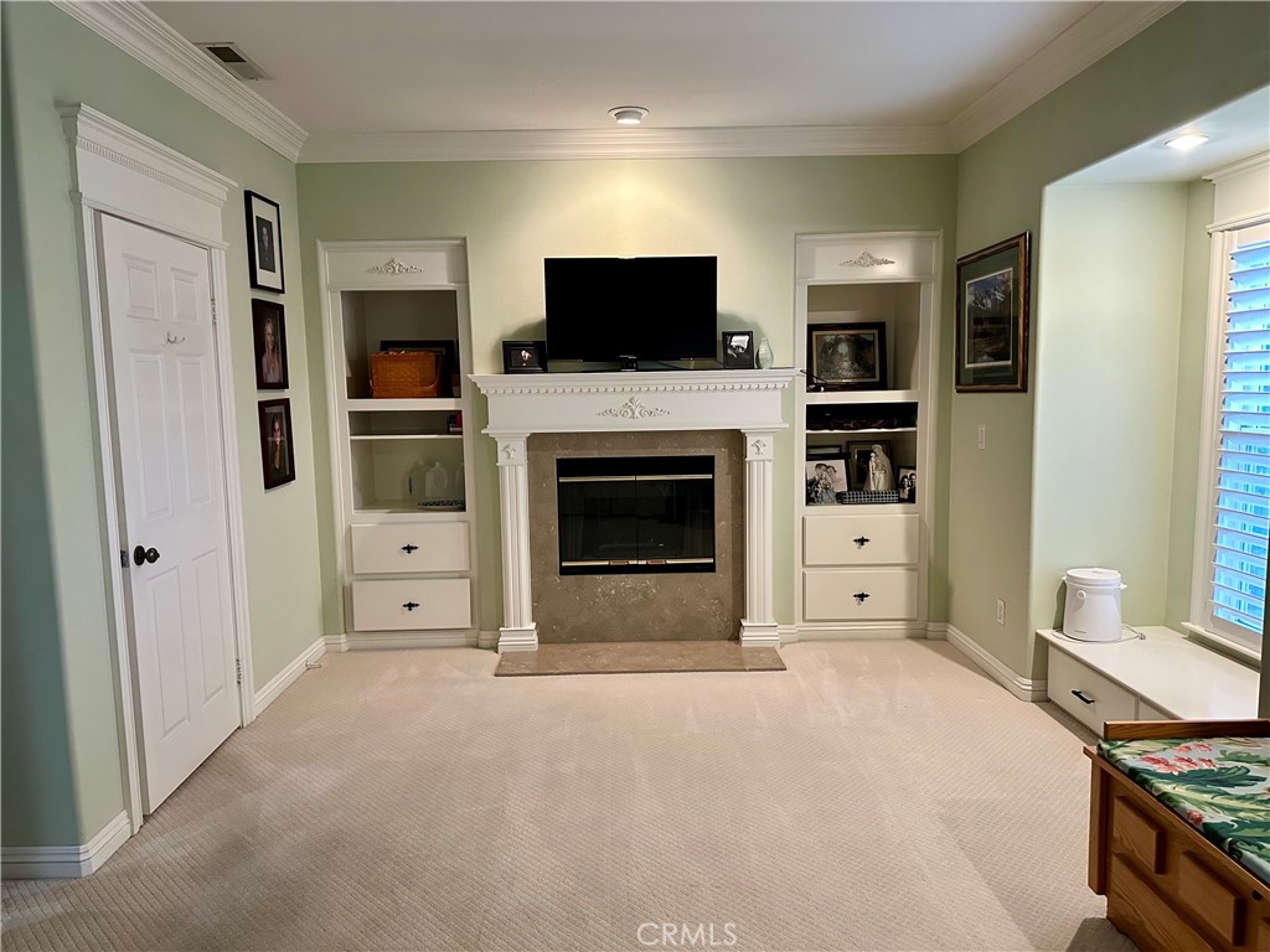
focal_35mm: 24
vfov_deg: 56.8
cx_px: 635
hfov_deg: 71.6
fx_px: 881
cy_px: 476
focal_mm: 6.86
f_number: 1.78
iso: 500
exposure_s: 1/60
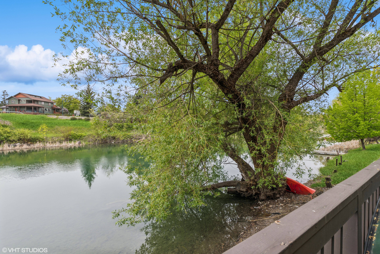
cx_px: 190
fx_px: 158
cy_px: 127
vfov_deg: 77.3
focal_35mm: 15
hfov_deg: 100.4
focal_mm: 10
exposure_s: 1/320
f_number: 6.3
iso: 100
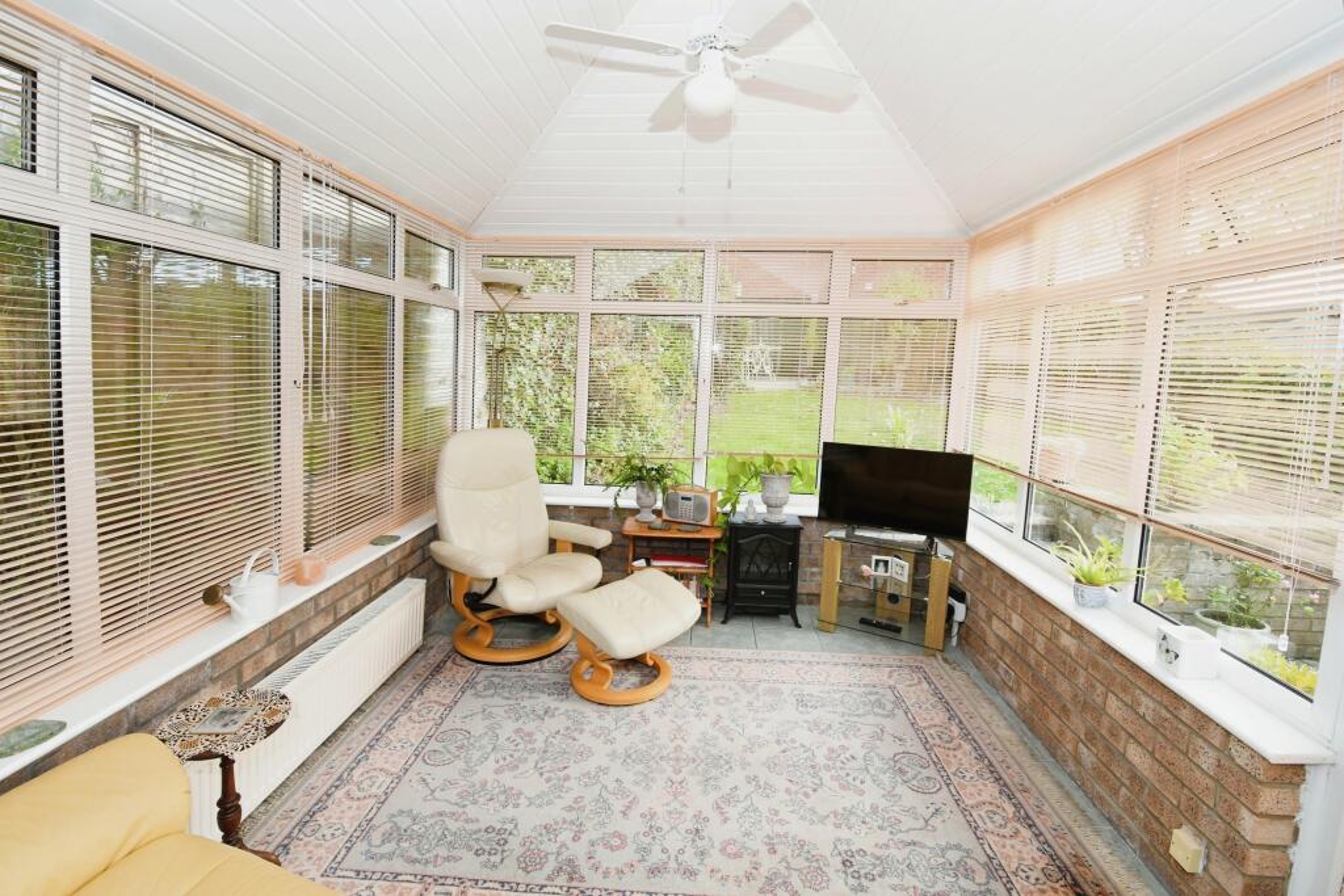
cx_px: 672
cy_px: 448
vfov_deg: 77.3
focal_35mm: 15
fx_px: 560
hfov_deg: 100.4
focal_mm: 10
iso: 800
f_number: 7.1
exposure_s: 1/200
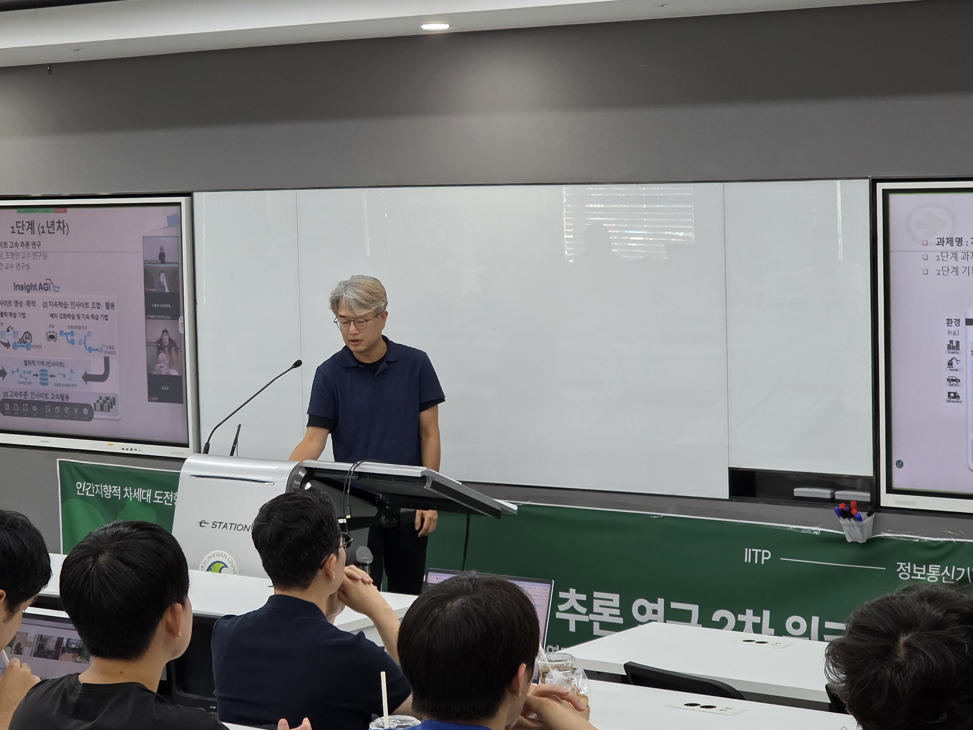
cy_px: 365
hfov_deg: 21.5
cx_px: 403
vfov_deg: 16.2
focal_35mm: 91
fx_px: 2558
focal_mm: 7.9
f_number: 2.4
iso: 250
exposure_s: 1/120
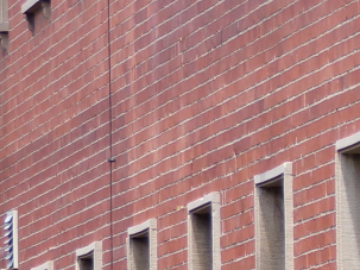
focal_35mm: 751
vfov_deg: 2.0
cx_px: -169
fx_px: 7807
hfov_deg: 2.6
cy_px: 356
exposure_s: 1/170
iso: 100
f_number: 4.7
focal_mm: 31.3
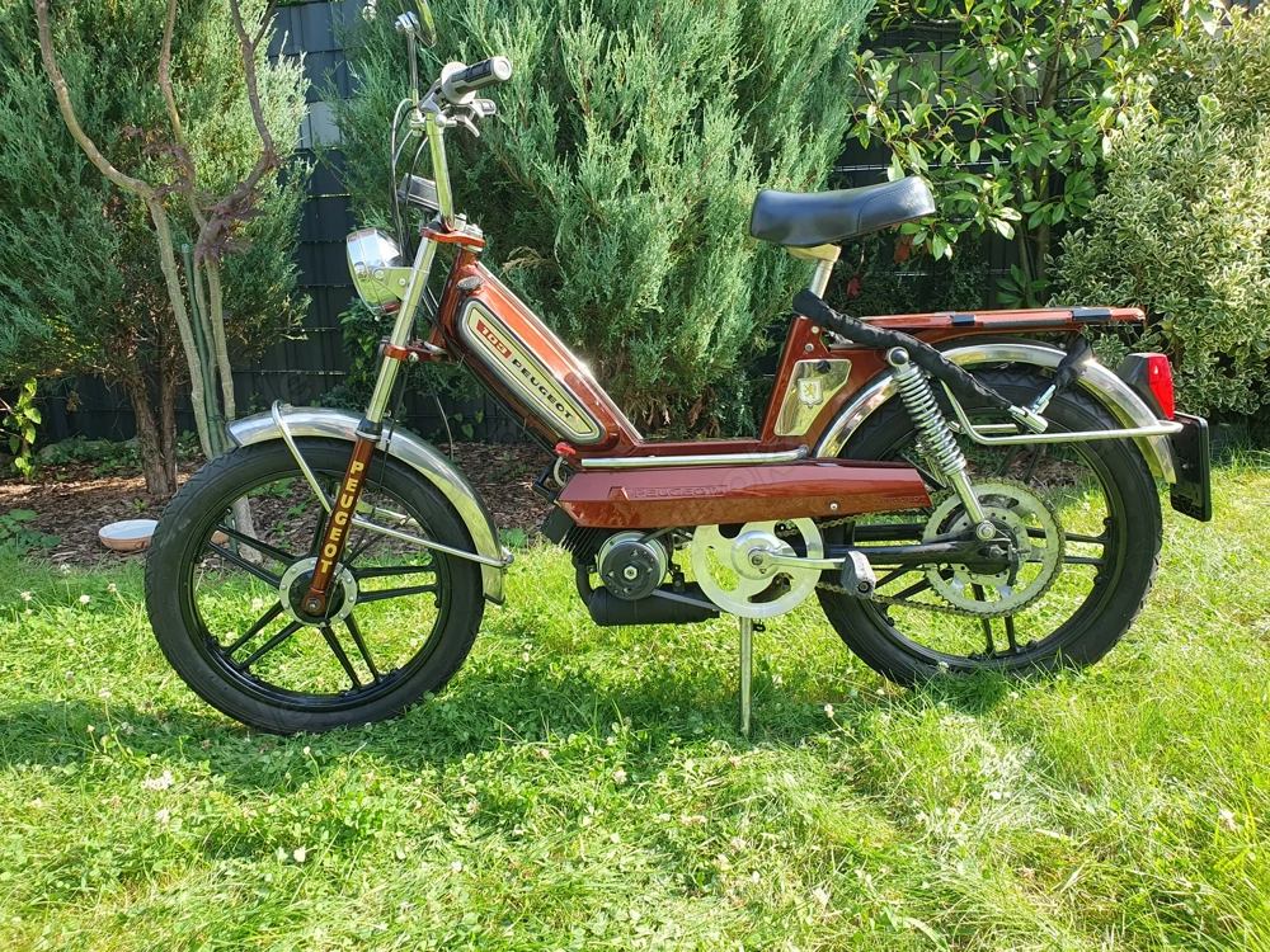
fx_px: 954
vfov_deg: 53.1
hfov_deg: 67.3
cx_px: 635
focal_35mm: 26
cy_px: 476
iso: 50
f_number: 2.4
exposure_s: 1/217
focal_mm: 4.32
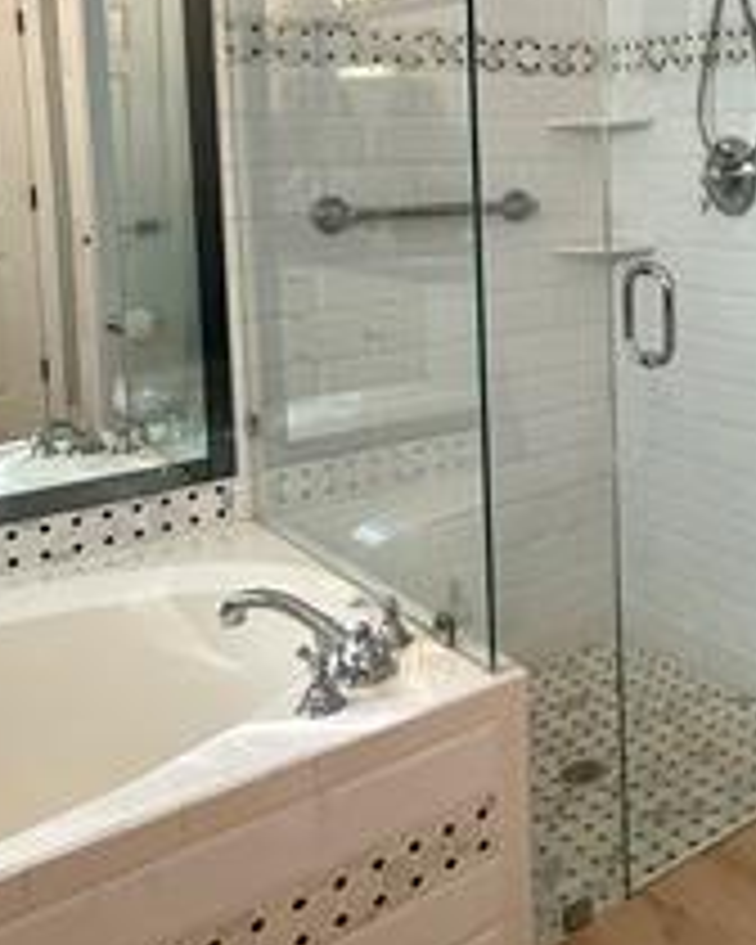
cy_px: 234
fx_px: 1091
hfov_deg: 34.0
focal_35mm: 39
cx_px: 796
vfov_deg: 45.2
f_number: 2.2
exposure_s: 1/60
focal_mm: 2.22
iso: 250
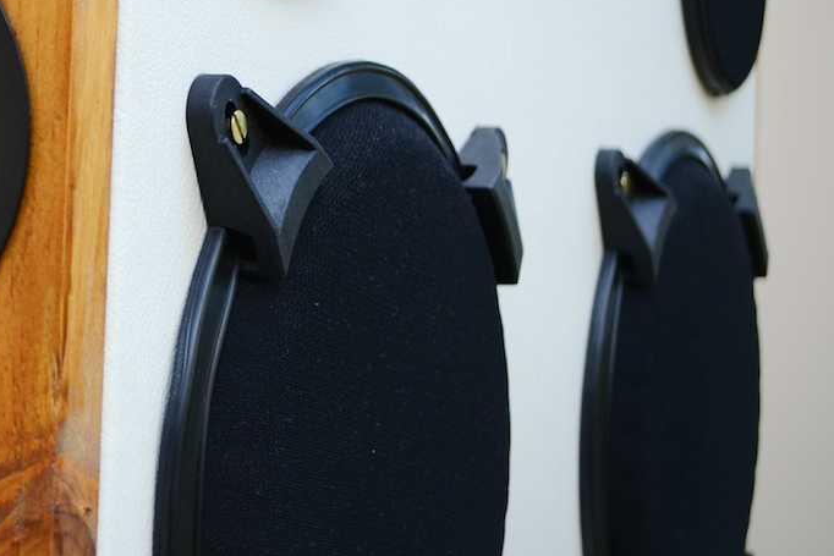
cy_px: 114
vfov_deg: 13.8
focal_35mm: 99
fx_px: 2294
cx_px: -76
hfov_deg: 19.7
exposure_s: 1/125
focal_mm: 30
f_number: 4.5
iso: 200
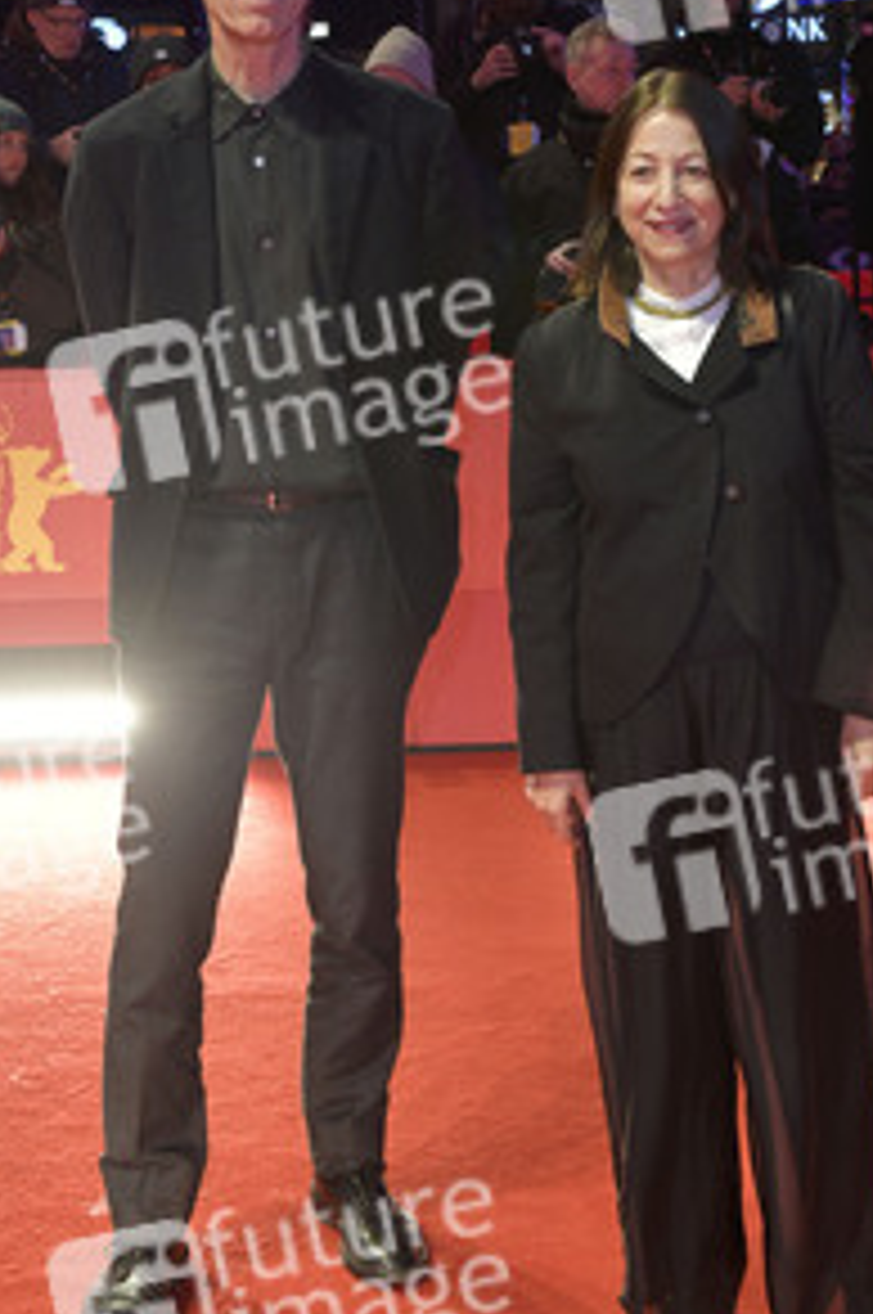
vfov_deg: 38.2
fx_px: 1896
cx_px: 410
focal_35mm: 52
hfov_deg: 25.9
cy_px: 612
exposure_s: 1/200
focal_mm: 38
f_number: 5.6
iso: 1250
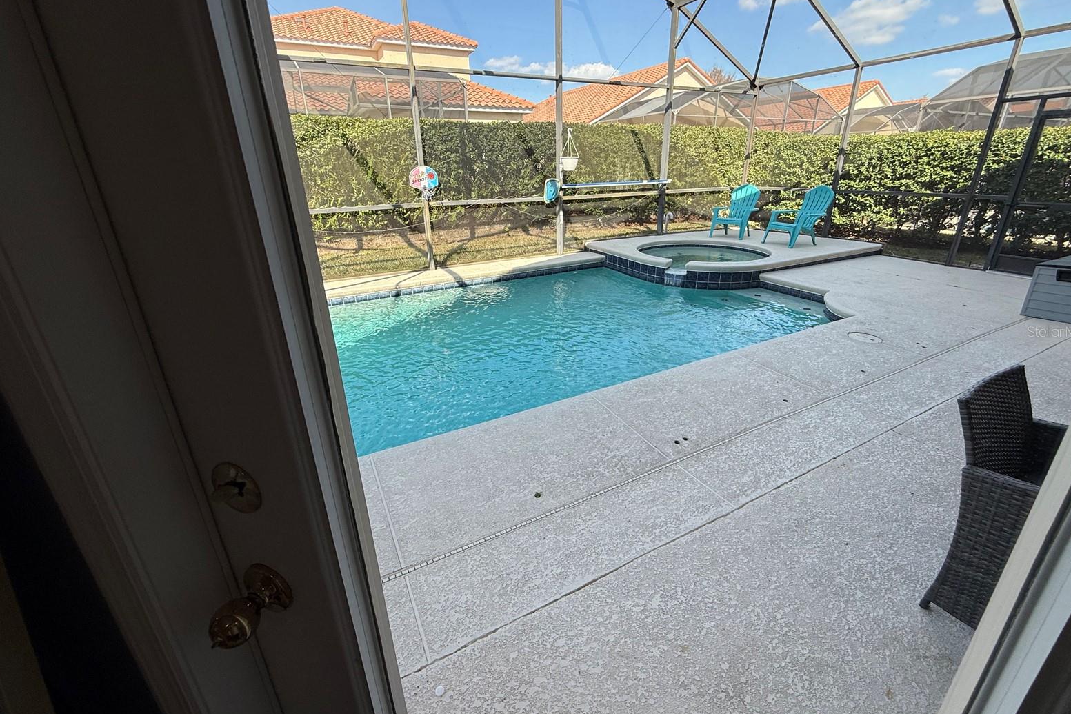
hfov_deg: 100.4
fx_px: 446
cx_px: 541
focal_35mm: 15
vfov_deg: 77.2
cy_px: 331
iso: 50
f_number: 2.2
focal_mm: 2.22
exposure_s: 1/379
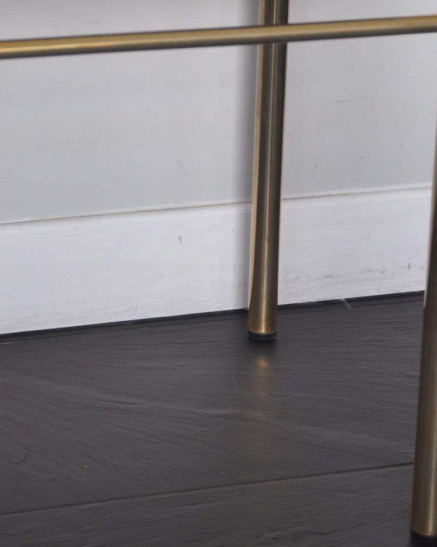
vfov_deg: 17.3
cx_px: 137
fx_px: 1795
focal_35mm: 111
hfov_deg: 13.9
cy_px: 175
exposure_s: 1/60
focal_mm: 40
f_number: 4.5
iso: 450
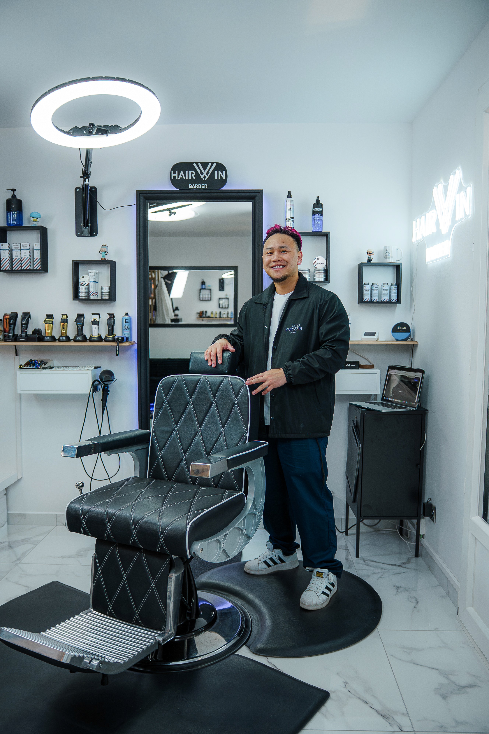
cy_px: 367
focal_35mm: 27
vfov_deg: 67.4
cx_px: 244
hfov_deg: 47.9
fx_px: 550
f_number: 1.8
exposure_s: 1/250
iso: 400
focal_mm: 18
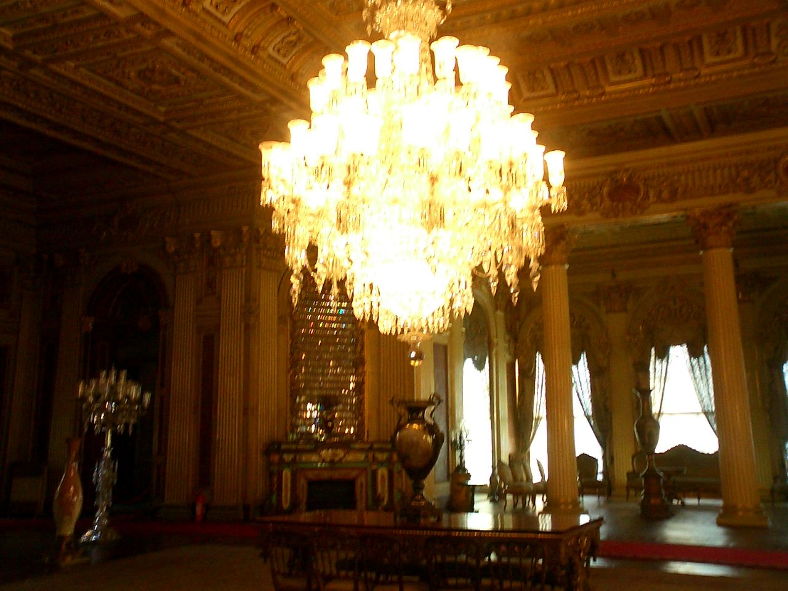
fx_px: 842
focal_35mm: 37
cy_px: 296
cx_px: 394
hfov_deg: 50.1
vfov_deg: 38.7
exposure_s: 1/10
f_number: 3.5
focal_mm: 5.6
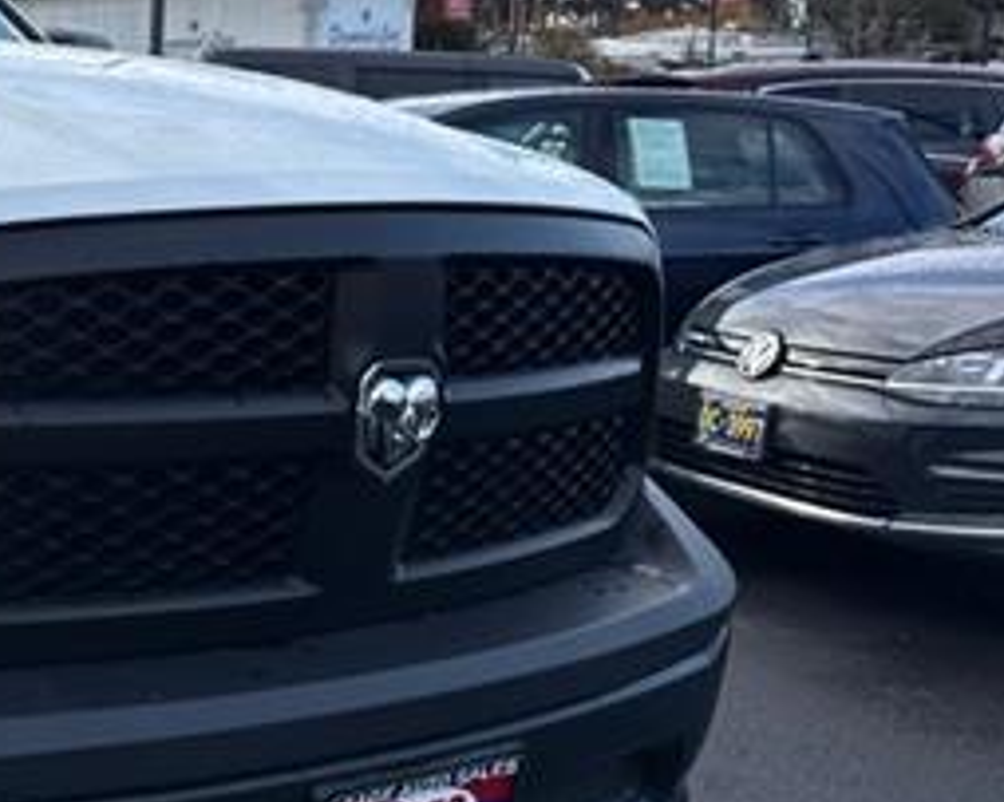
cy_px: 439
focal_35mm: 59
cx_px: -245
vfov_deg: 25.8
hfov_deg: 27.5
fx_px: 1752
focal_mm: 6.76
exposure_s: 1/2445
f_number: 1.78
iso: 80
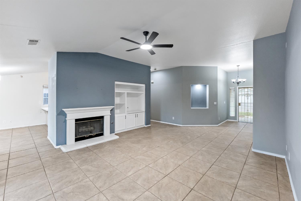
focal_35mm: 14
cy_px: 100
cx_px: 150
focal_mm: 14
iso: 1250
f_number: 3.2
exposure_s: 1/160
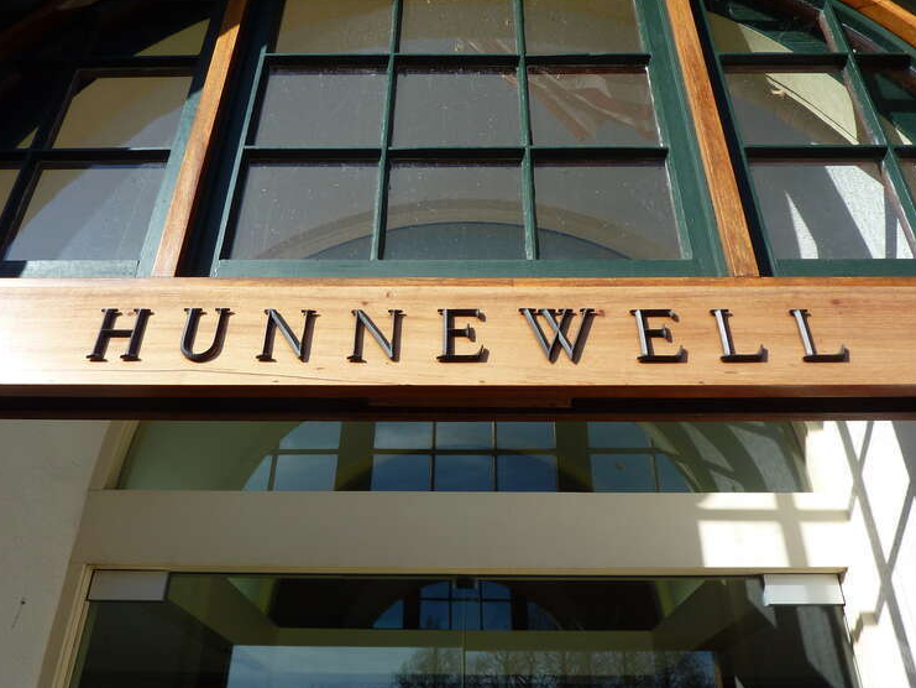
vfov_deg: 51.4
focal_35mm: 27
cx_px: 457
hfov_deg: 65.3
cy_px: 353
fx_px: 715
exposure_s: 1/400
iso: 80
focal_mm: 4.1
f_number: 4
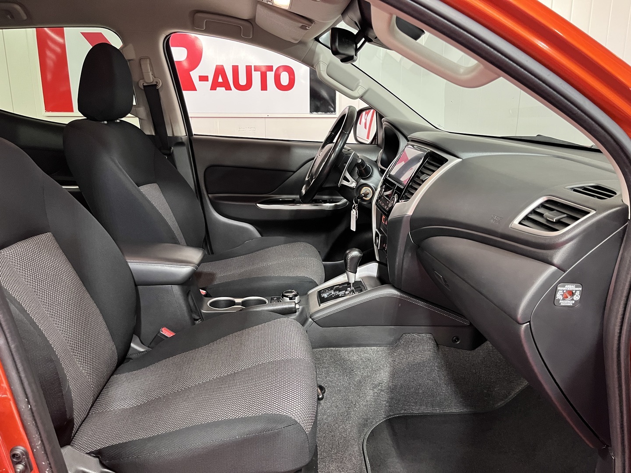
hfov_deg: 67.3
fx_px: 474
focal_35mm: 26
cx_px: 316
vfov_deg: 53.1
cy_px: 236
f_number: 1.6
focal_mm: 5.1
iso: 400
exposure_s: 1/50
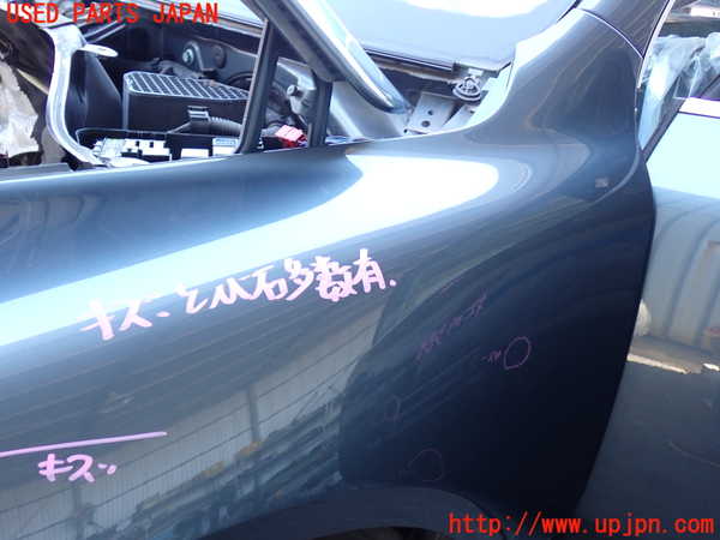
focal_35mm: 38
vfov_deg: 37.7
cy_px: 270
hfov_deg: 49.0
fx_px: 790
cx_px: 360
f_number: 2.7
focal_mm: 6.83
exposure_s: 1/50
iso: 200
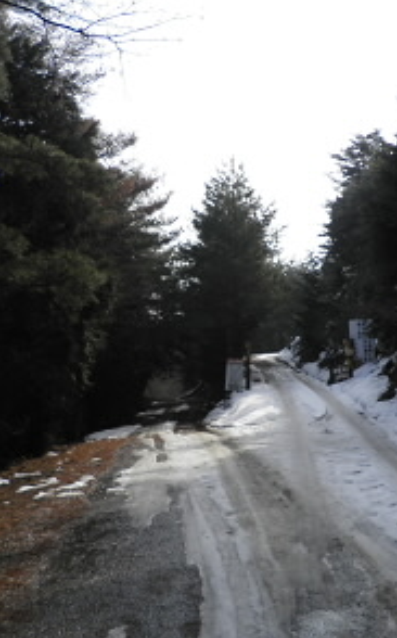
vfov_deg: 50.4
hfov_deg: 32.2
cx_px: 291
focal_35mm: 39
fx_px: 677
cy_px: 323
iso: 64
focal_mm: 4.9
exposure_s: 1/100
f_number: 8
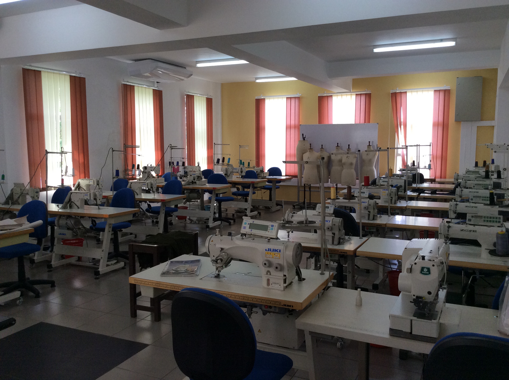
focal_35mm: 33
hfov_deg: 55.4
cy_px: 190
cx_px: 254
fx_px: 485
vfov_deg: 42.8
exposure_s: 1/100
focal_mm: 3.3
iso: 64
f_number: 2.4
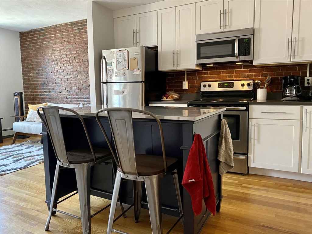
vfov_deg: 53.1
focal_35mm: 26
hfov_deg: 67.3
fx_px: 234
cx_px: 156
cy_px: 117
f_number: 1.8
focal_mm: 4.25
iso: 320
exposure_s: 1/40
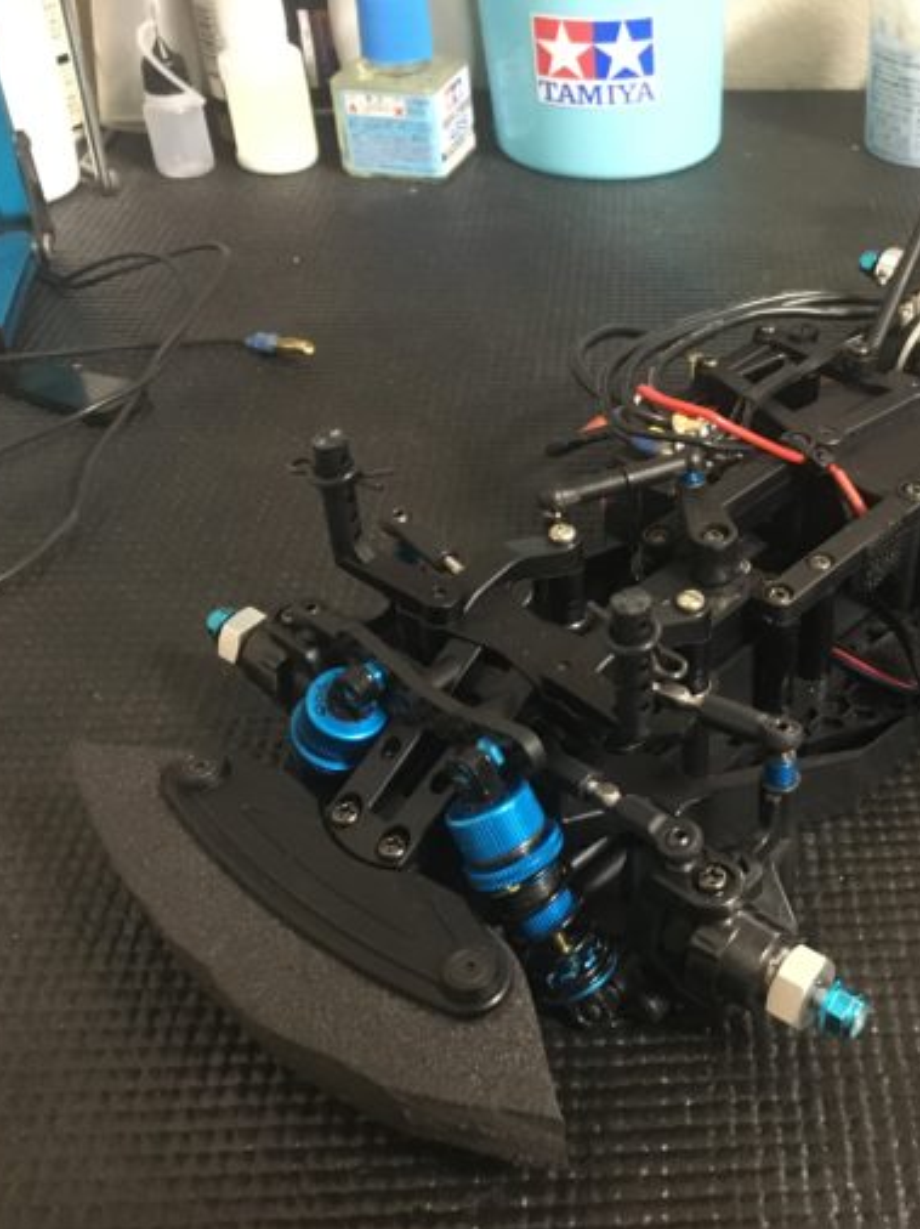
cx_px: 753
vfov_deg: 47.9
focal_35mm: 39
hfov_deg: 35.5
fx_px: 1383
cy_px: 617
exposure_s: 1/15
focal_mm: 4.15
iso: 320
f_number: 2.2
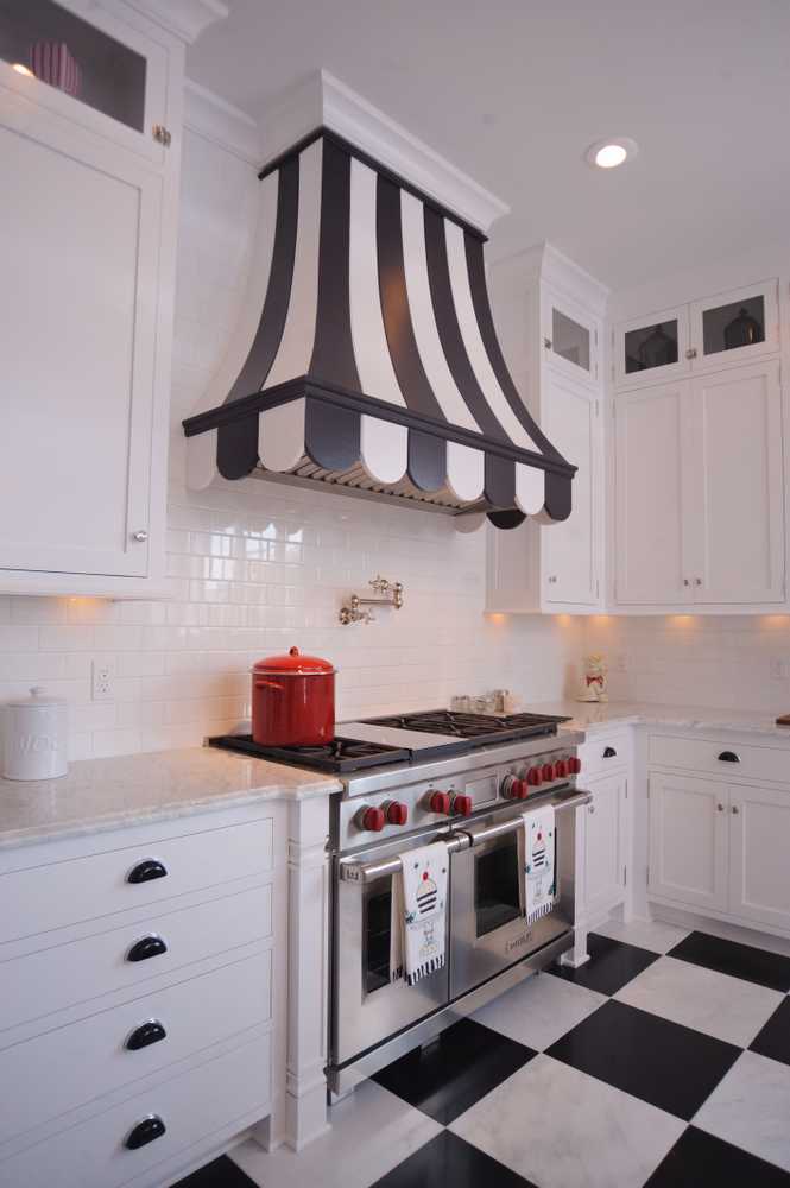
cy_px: 594
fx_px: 725
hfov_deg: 57.1
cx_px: 395
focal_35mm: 22
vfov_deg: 78.6
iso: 1000
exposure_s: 1/250
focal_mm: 22
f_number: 5
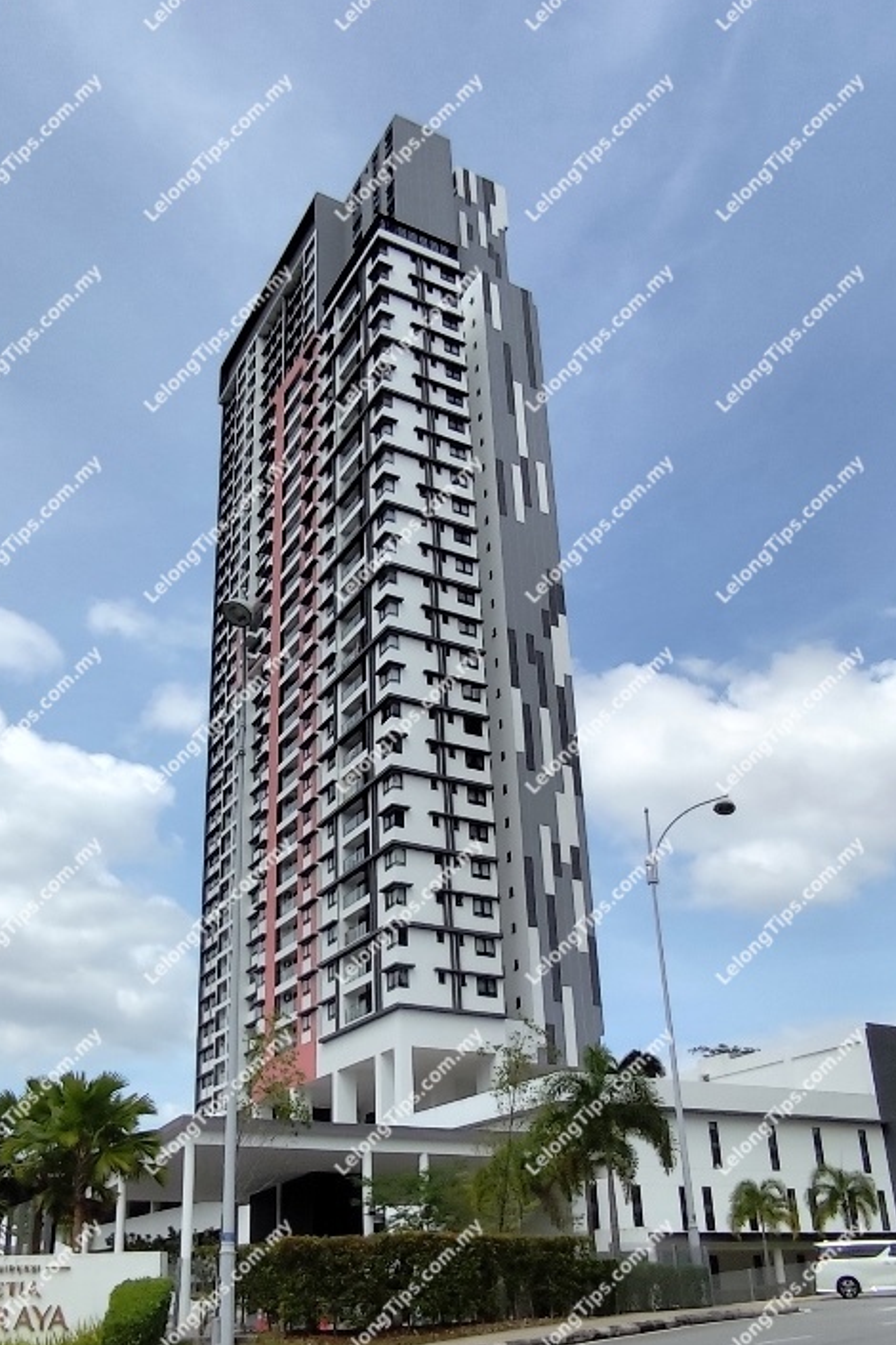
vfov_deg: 69.4
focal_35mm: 26
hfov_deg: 49.5
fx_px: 971
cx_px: 409
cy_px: 649
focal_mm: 1.65
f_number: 2.2
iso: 50
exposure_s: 1/1722
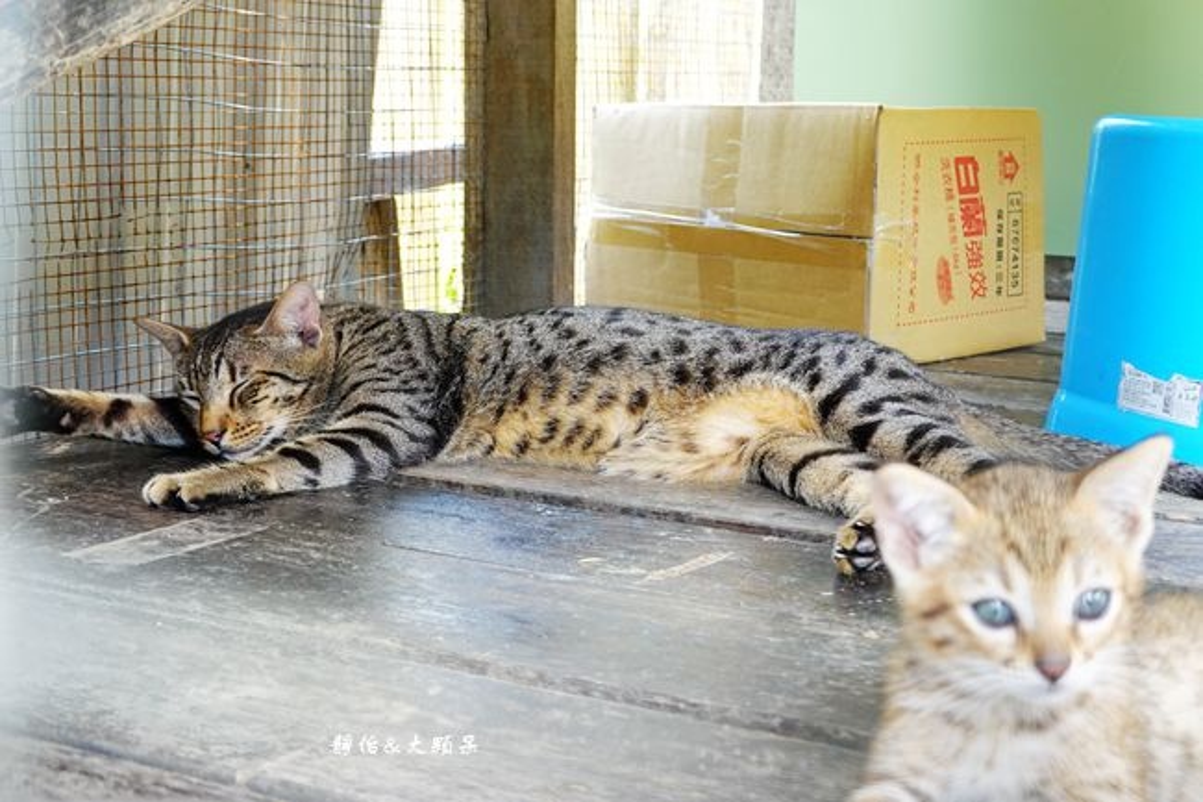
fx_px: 1804
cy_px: 401
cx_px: 602
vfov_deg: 25.0
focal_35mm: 54
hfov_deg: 36.9
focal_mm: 19.84
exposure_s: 1/60
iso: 800
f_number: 4
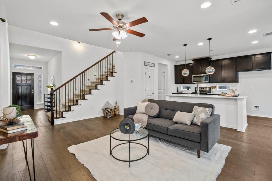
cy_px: 87
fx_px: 128
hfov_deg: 93.3
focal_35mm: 17
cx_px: 134
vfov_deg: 70.4
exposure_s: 1/15
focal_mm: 16
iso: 1000
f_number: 8
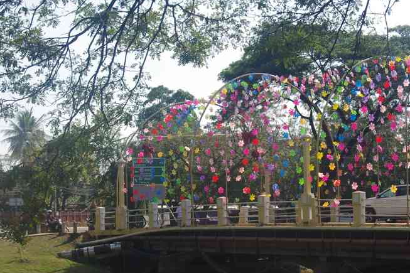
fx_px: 863
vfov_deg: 18.0
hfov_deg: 26.7
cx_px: 243
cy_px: 165
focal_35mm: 76
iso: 200
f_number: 11
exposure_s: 1/80
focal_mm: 33
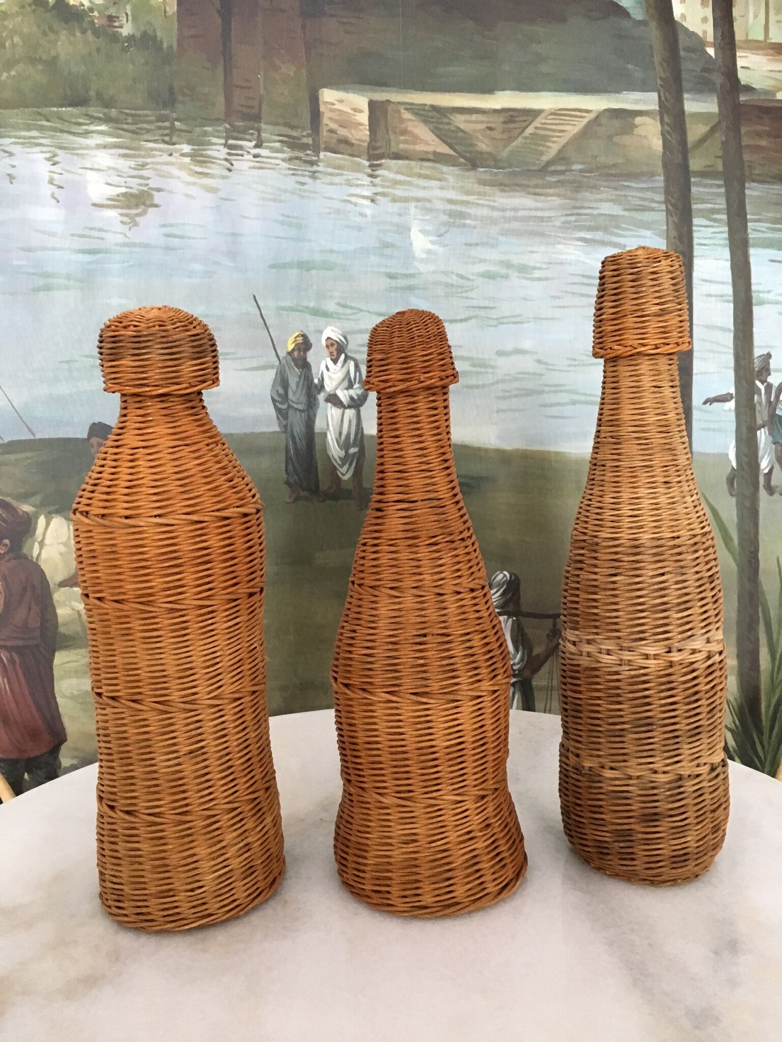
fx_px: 874
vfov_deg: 61.7
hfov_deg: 48.2
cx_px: 391
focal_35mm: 29
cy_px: 521
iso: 200
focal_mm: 4.15
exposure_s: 1/17
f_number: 2.2
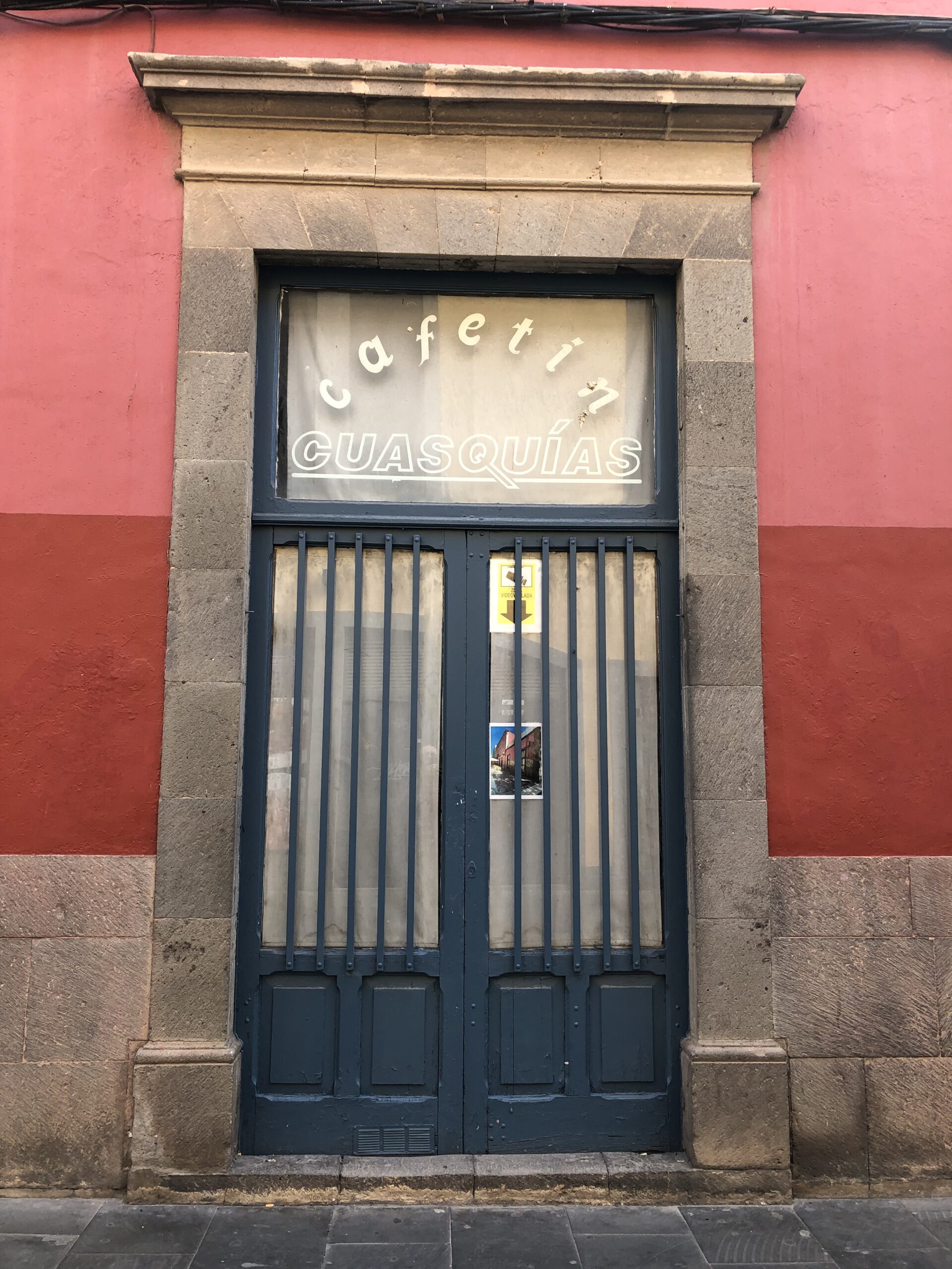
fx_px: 1027
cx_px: 476
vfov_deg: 63.4
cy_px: 634
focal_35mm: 28
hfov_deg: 49.7
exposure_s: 1/120
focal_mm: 4
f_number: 1.8
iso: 32
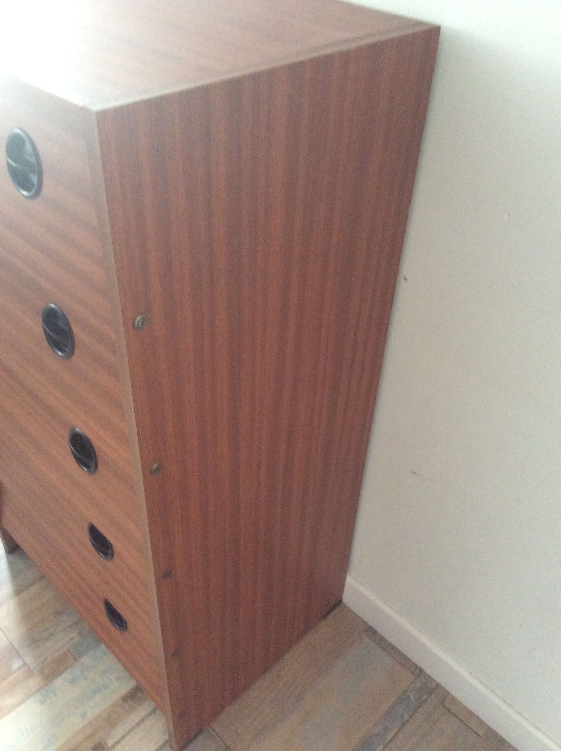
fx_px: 693
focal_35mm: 32
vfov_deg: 56.9
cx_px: 280
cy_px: 376
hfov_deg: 44.1
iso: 320
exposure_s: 1/20
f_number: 2.4
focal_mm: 3.3
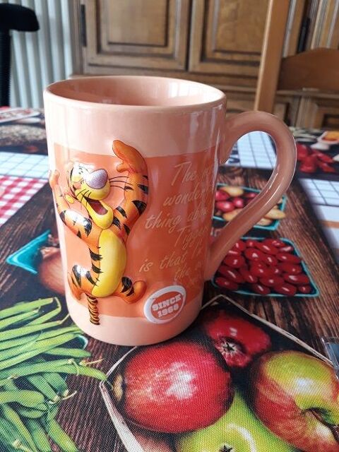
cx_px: 170
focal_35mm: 27
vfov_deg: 65.3
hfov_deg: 51.4
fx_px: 353
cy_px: 226
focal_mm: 3.71
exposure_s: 1/50
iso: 100
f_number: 1.7
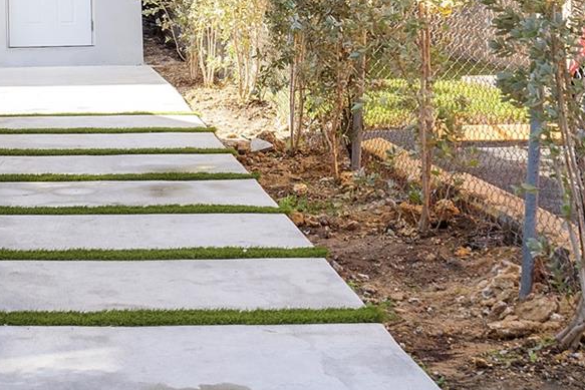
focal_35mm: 96
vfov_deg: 14.0
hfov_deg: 20.7
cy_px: -30
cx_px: 37
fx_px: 1560
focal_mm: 35
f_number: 8
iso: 640
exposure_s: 1/250
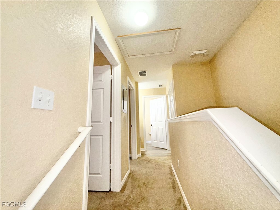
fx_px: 113
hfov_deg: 102.1
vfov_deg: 85.7
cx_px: 140
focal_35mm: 14
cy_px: 105
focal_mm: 2.22
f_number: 2.2
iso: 320
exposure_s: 1/120
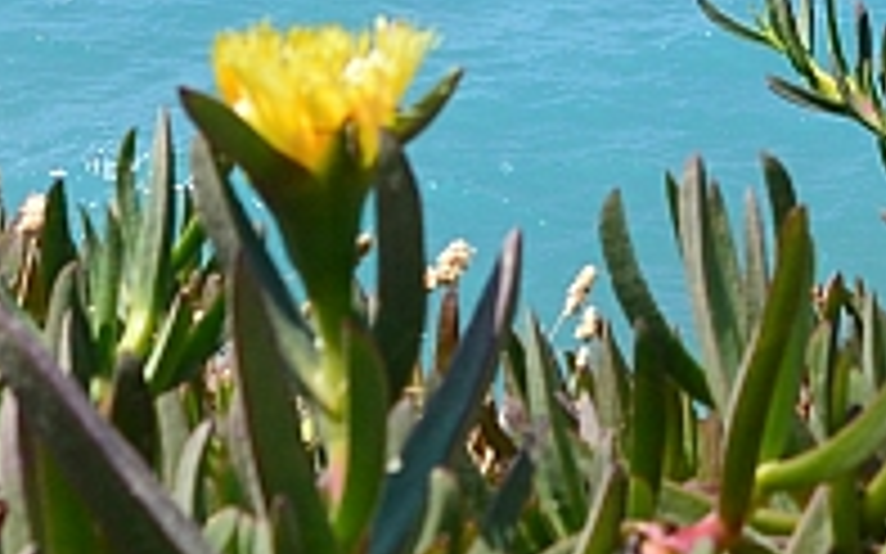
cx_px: 567
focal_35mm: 112
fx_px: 2704
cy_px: -309
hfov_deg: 18.6
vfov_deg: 11.2
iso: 160
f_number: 5
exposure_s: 1/1000
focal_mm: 10
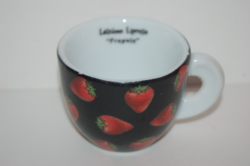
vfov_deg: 11.4
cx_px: 125
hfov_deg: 17.1
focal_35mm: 120
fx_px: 833
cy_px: 83
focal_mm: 80
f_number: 5.6
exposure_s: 1/60
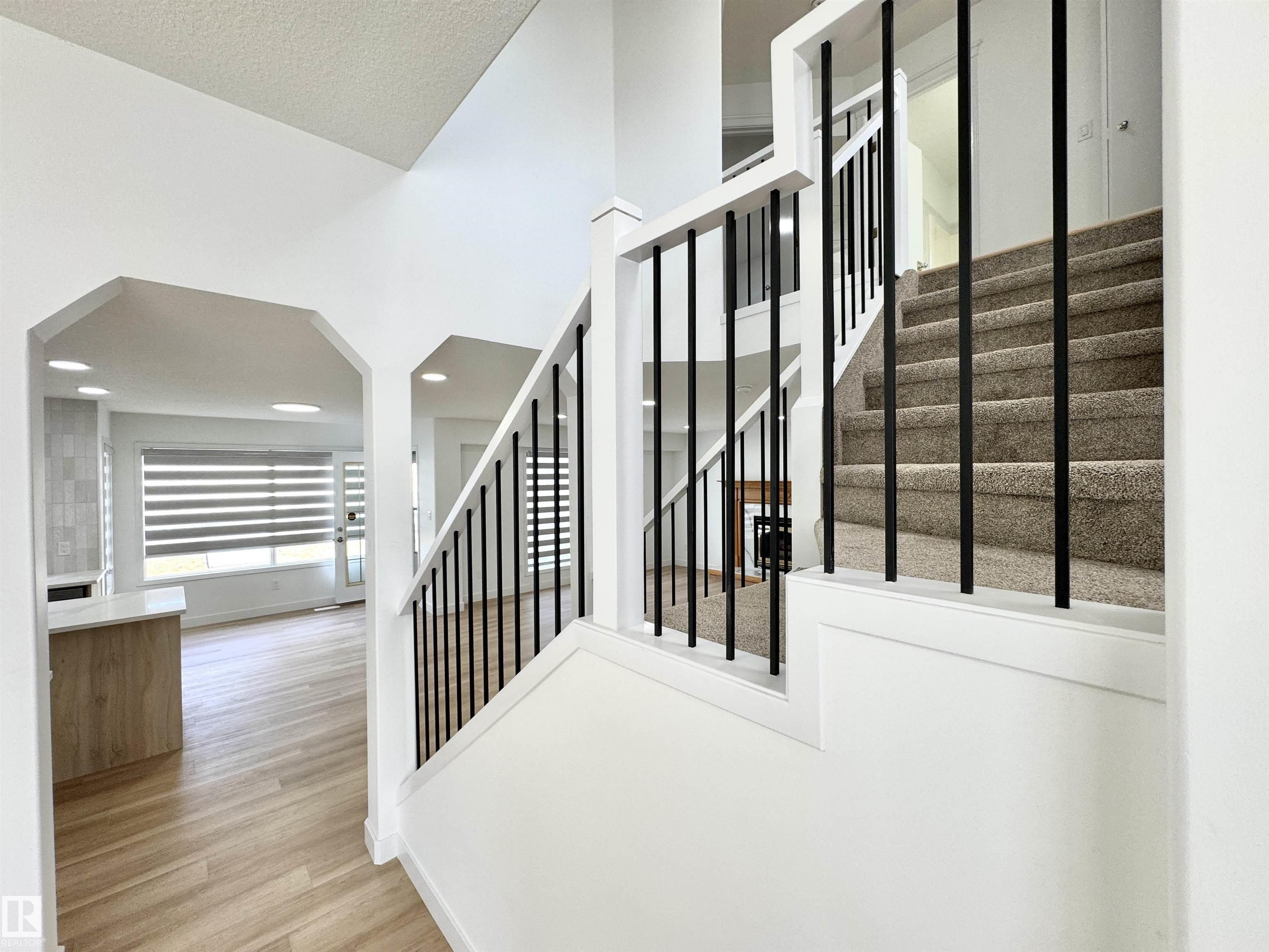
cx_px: 634
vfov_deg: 85.7
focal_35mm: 14
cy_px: 476
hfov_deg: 102.1
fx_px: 513
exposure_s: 1/120
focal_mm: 2.22
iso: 100
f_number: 2.2
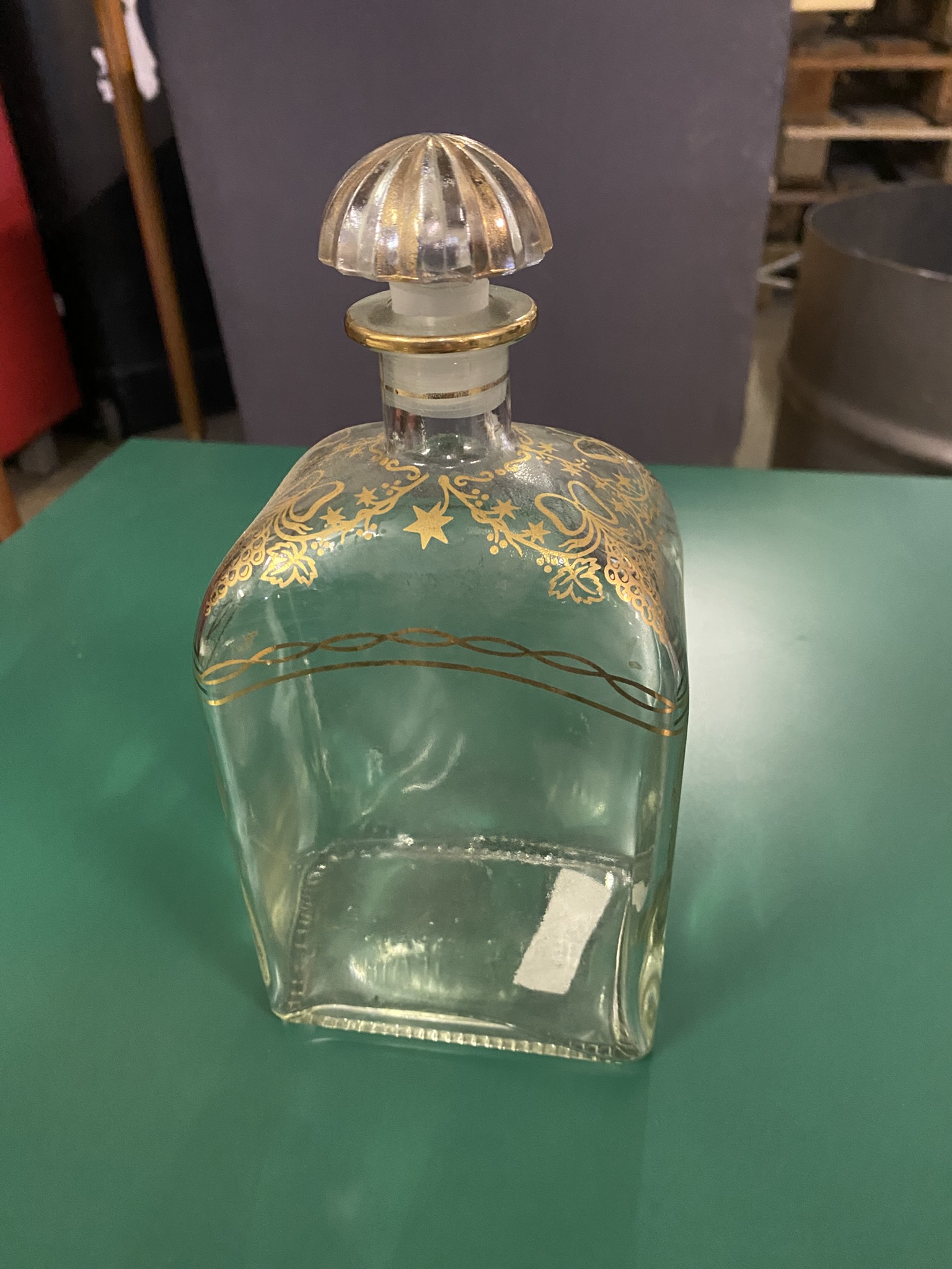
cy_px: 634
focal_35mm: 26
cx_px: 476
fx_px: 953
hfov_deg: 53.1
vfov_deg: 67.3
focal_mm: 4.25
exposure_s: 1/25
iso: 640
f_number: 1.8
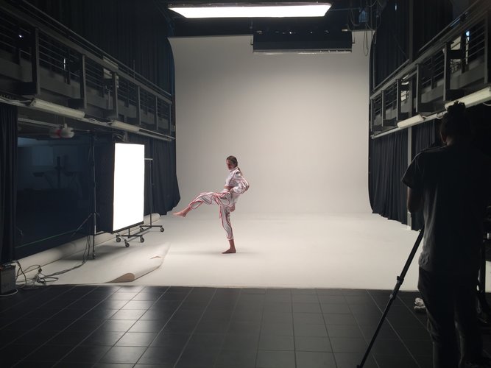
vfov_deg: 48.2
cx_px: 246
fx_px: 411
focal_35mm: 29
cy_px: 184
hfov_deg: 61.7
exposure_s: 1/50
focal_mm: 4.15
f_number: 2.2
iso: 32
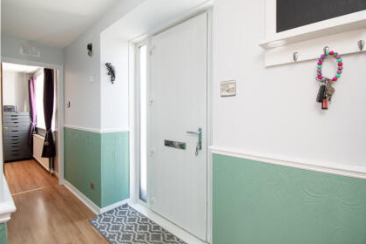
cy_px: 108
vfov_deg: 70.2
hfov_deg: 92.8
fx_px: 173
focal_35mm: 17
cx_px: 160
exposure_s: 1/5
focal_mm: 10
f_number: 8
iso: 250
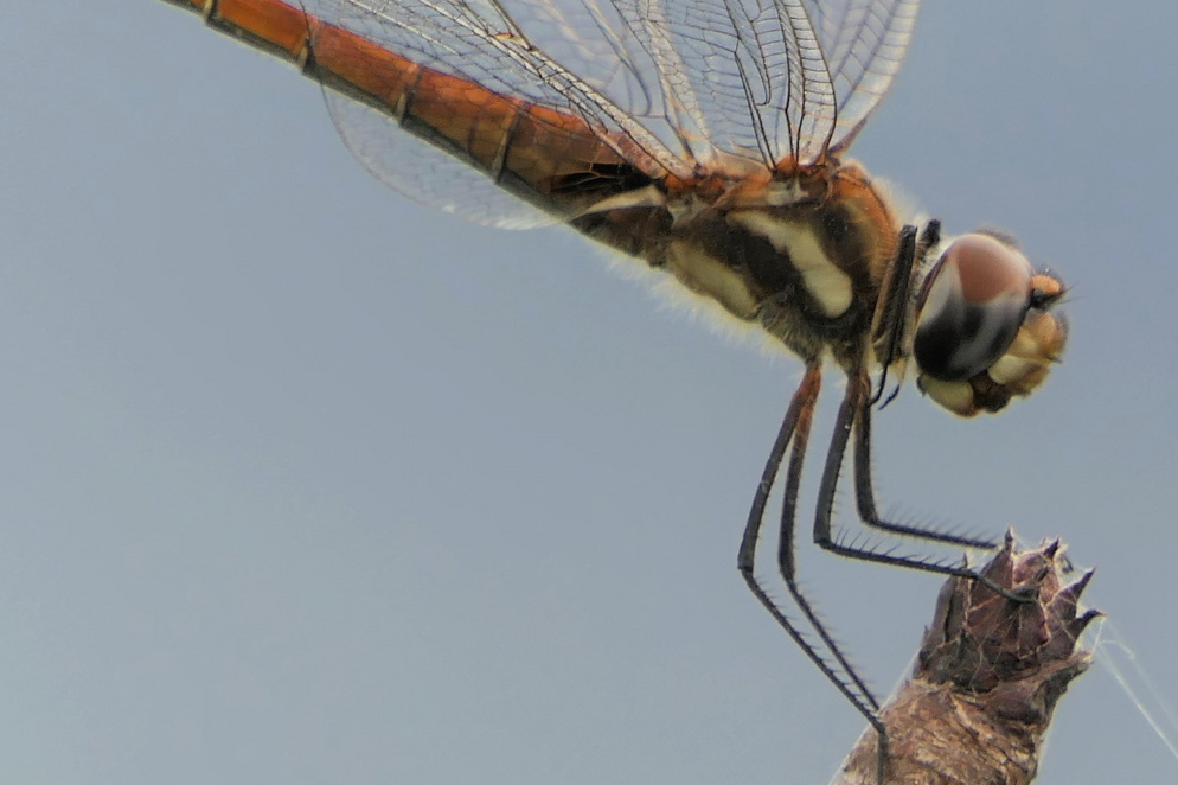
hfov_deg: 2.6
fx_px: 25612
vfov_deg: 1.8
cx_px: 758
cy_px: 230
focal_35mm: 783
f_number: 4.5
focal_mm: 176
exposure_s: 1/200
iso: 125
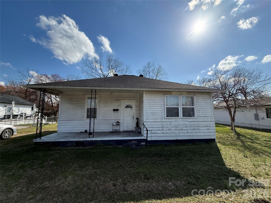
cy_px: 102
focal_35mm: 14
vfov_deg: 85.7
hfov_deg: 102.1
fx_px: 110
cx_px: 136
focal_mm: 2.22
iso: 64
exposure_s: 1/2320
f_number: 2.2
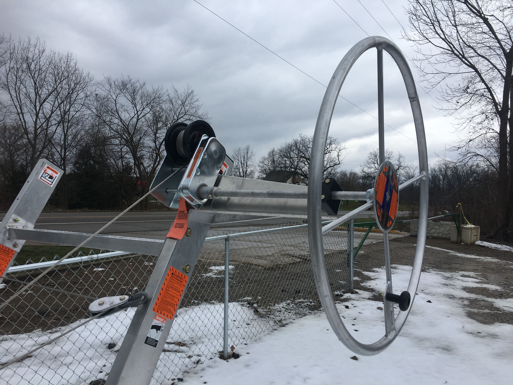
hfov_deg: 61.7
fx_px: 430
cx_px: 256
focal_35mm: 29
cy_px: 192
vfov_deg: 48.2
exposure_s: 1/444
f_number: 2.2
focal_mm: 4.15
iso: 25
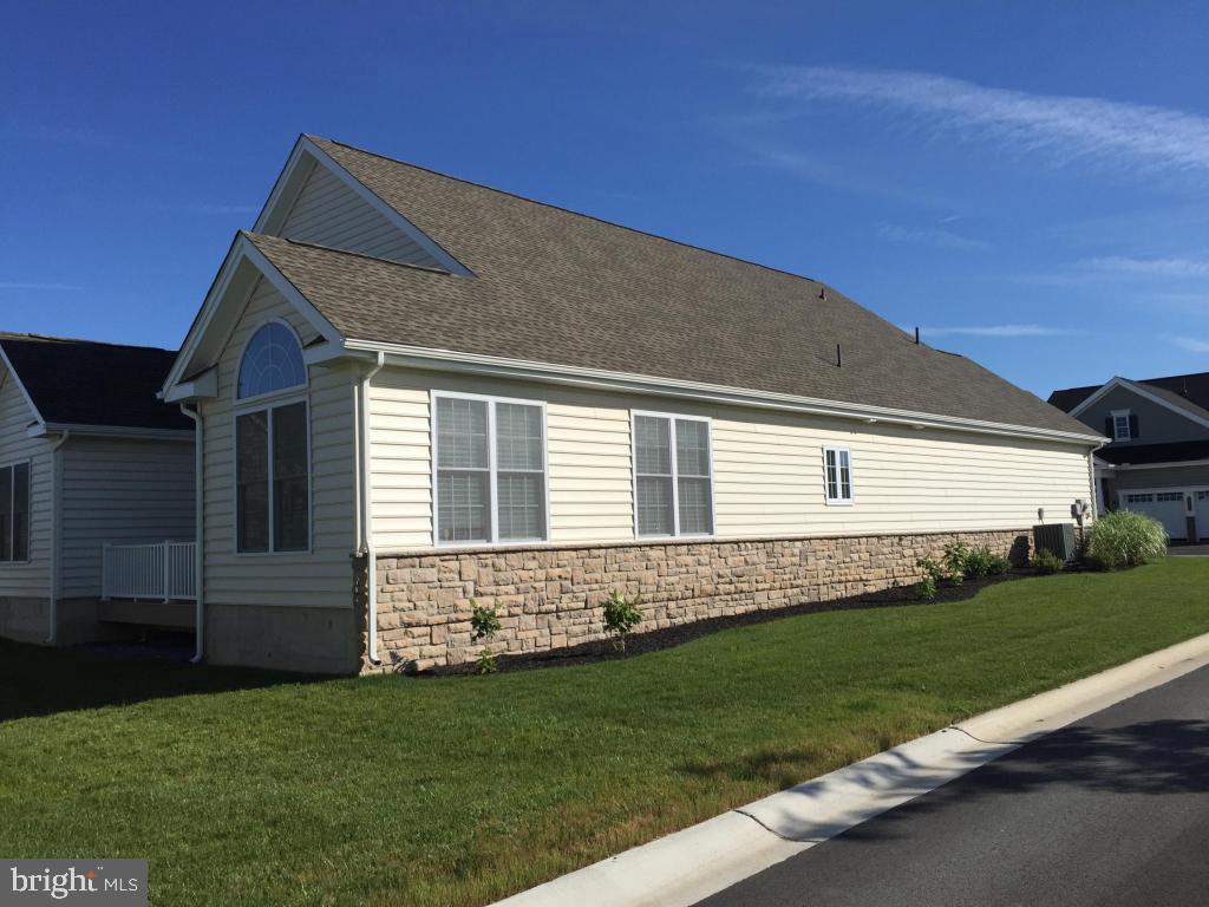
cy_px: 454
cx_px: 604
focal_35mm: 29
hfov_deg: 61.7
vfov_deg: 48.2
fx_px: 1013
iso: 32
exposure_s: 1/3300
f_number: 2.2
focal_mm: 4.15
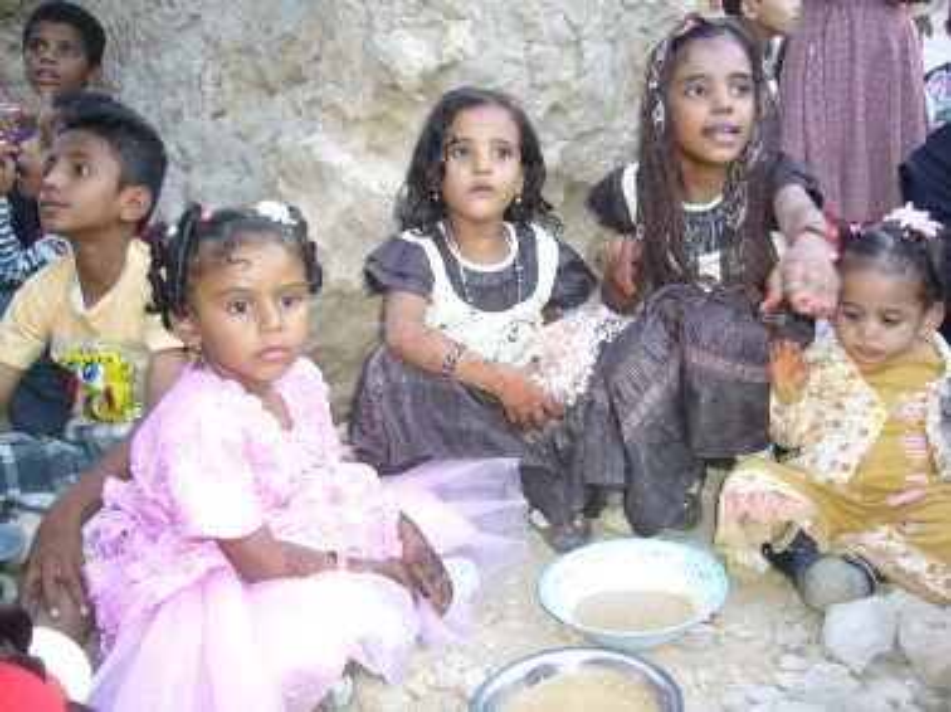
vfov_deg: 40.7
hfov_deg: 52.7
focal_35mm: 35
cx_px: 476
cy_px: 356
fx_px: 961
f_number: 2.8
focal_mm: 5.8
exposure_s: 1/50
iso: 100
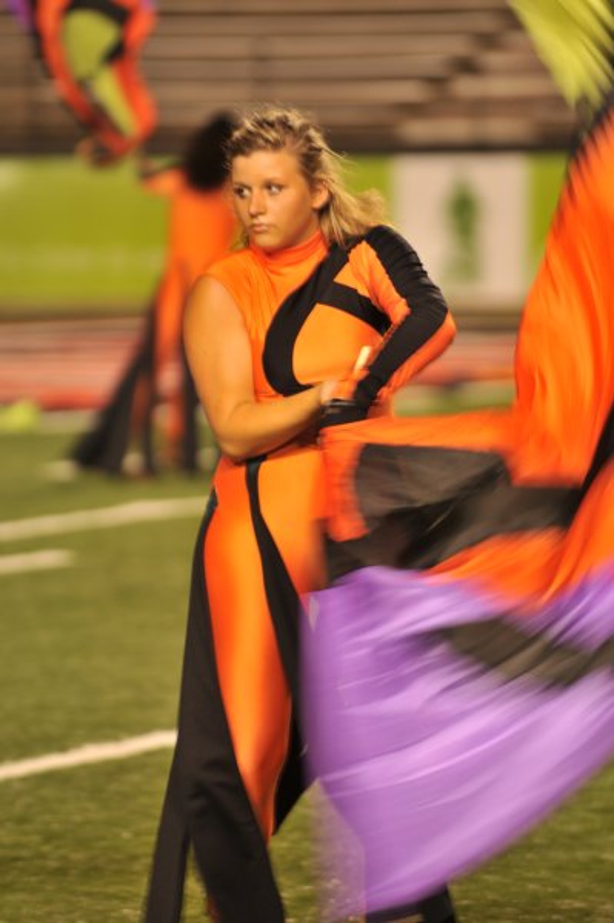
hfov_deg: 4.6
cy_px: 462
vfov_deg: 6.9
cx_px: 307
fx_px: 7688
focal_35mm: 300
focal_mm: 200
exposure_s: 1/60
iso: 250
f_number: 2.8
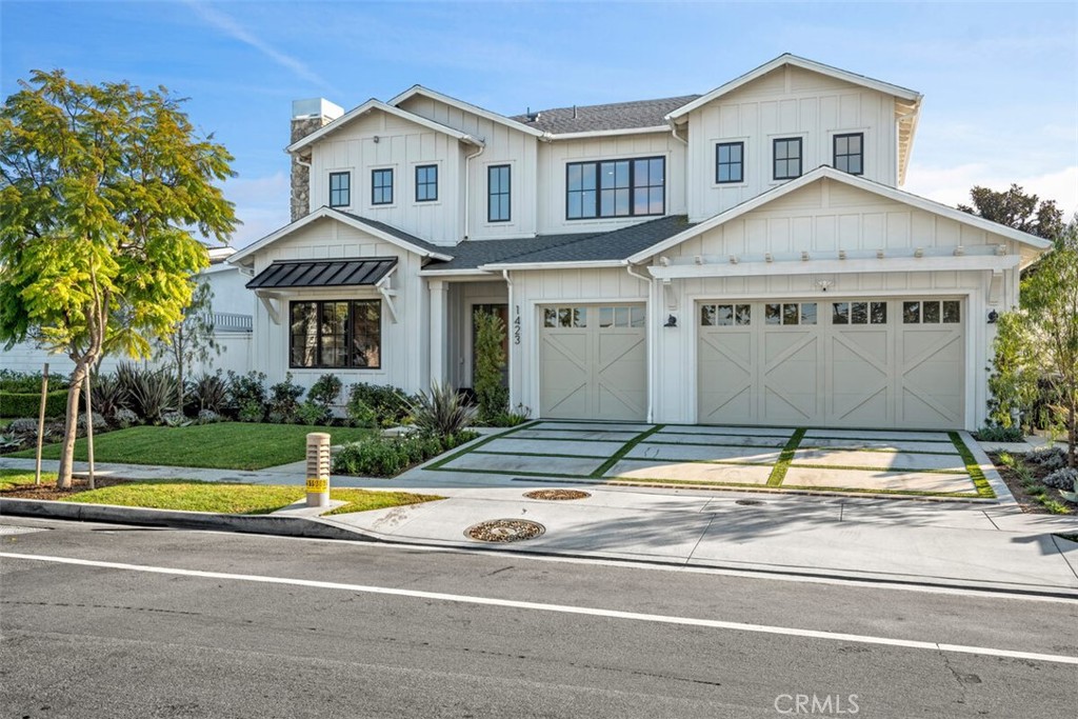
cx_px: 539
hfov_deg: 61.9
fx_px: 898
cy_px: 360
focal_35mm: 30
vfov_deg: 43.6
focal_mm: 30
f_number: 9
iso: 80
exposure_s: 1/30
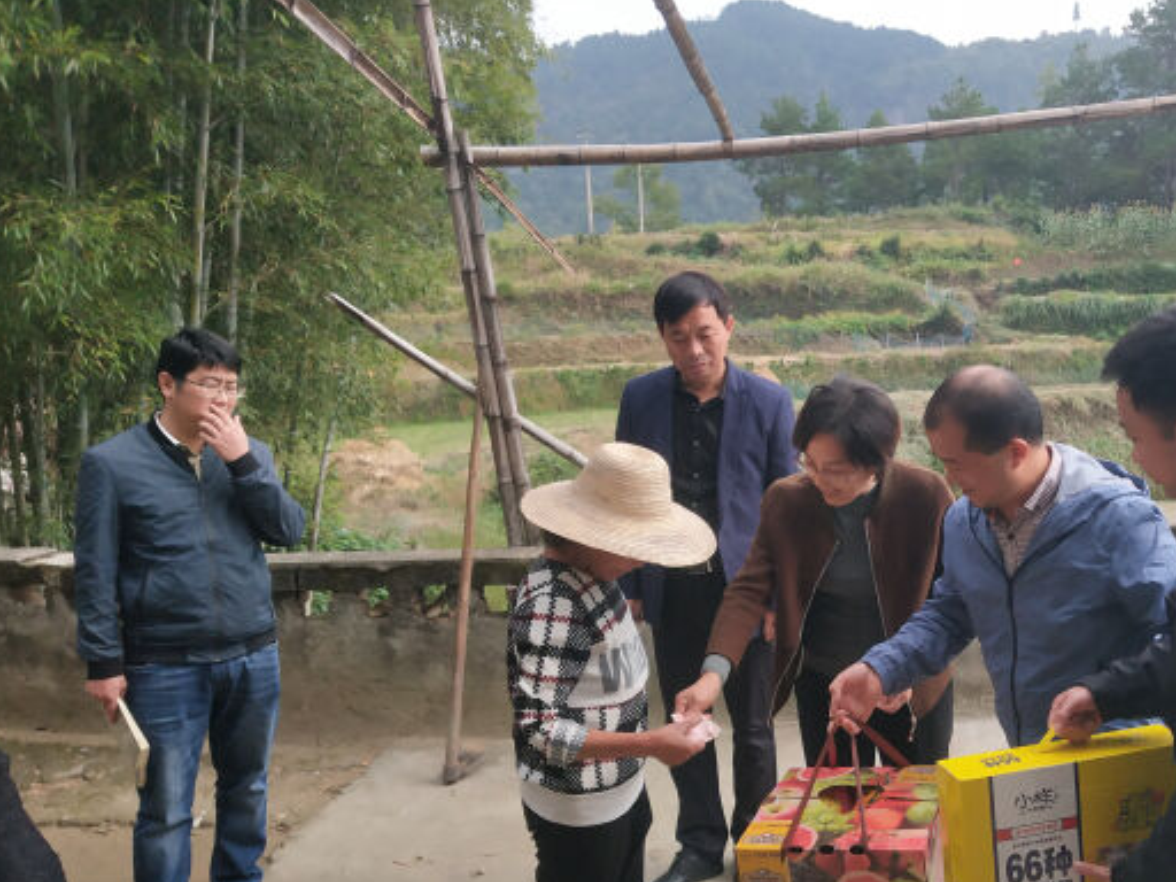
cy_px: 559
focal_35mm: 41
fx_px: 1393
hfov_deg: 45.2
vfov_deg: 34.9
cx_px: 774
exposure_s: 1/1230
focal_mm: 3.95
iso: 118
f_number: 1.8
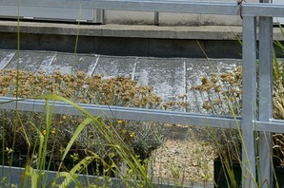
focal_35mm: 215
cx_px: -412
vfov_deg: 6.3
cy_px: -75
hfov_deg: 8.7
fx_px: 1694
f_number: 13
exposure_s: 1/250
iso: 160
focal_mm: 40
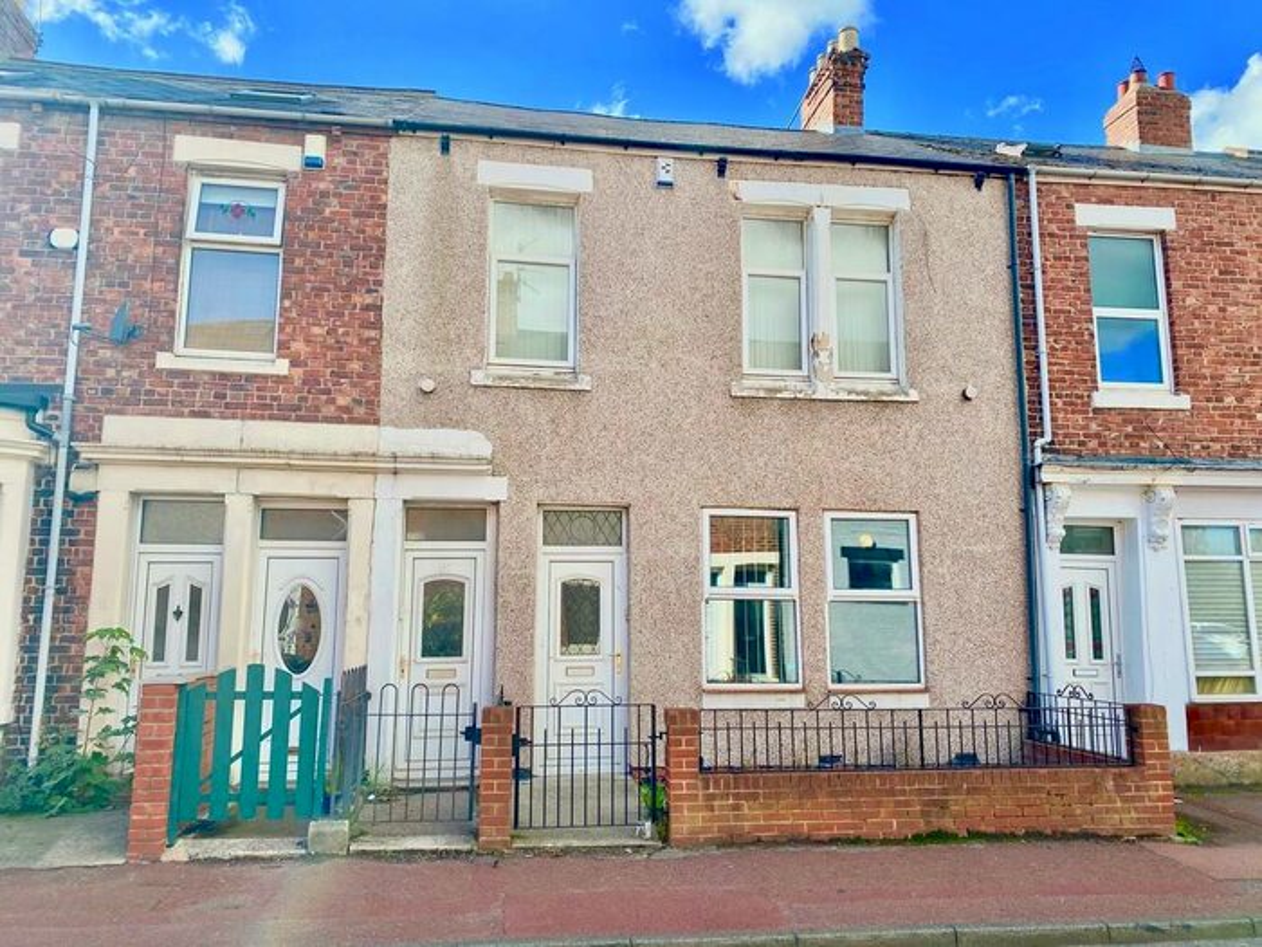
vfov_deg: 53.1
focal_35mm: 26
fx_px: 948
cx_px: 631
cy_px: 474
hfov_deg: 67.3
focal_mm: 4.25
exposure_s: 1/1218
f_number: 1.8
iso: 32
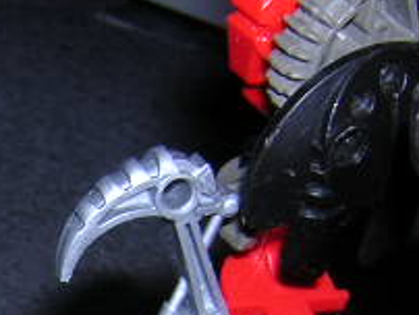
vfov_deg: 12.7
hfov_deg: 16.6
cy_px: 375
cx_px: -60
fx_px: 1382
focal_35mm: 114
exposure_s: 1/60.1
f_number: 5.2
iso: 100
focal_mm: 4.7
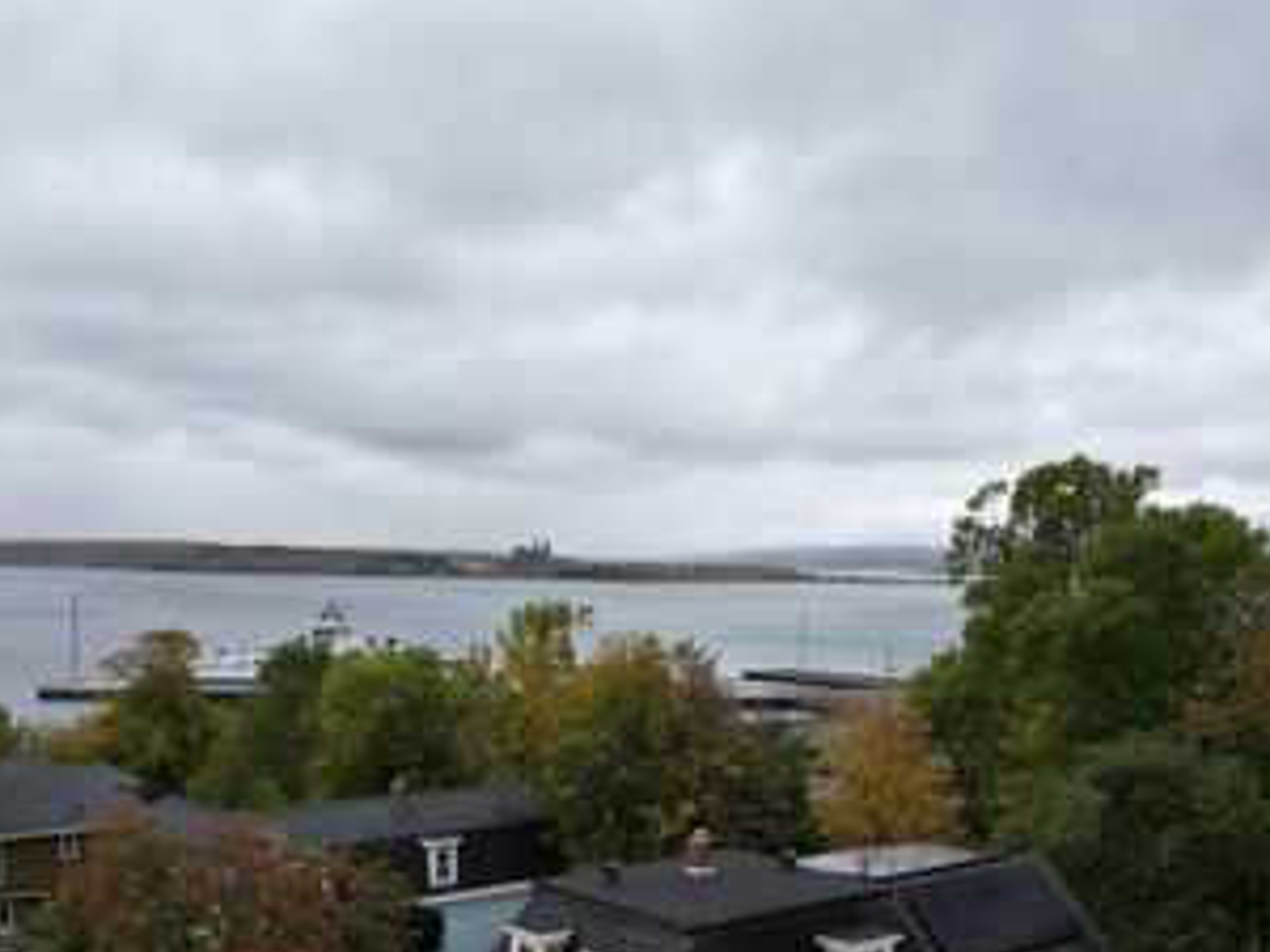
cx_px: 635
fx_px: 1468
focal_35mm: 40
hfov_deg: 46.8
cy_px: 747
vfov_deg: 34.9
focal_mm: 6.72
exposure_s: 1/1500
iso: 100
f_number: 1.7
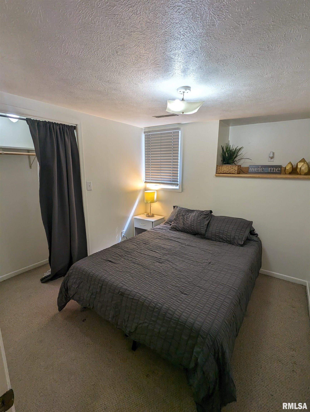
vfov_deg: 94.4
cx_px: 155
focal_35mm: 16
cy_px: 206
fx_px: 191
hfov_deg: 78.2
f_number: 2.2
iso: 51
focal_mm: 2.35
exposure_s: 1/60
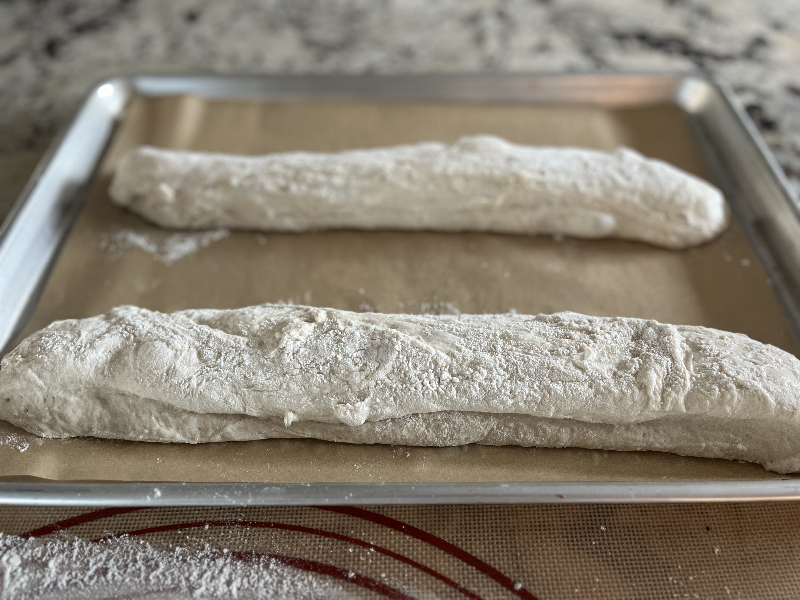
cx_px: 400
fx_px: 601
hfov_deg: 67.3
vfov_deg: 53.1
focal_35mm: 26
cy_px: 300
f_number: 1.6
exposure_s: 1/60
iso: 320
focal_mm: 5.1
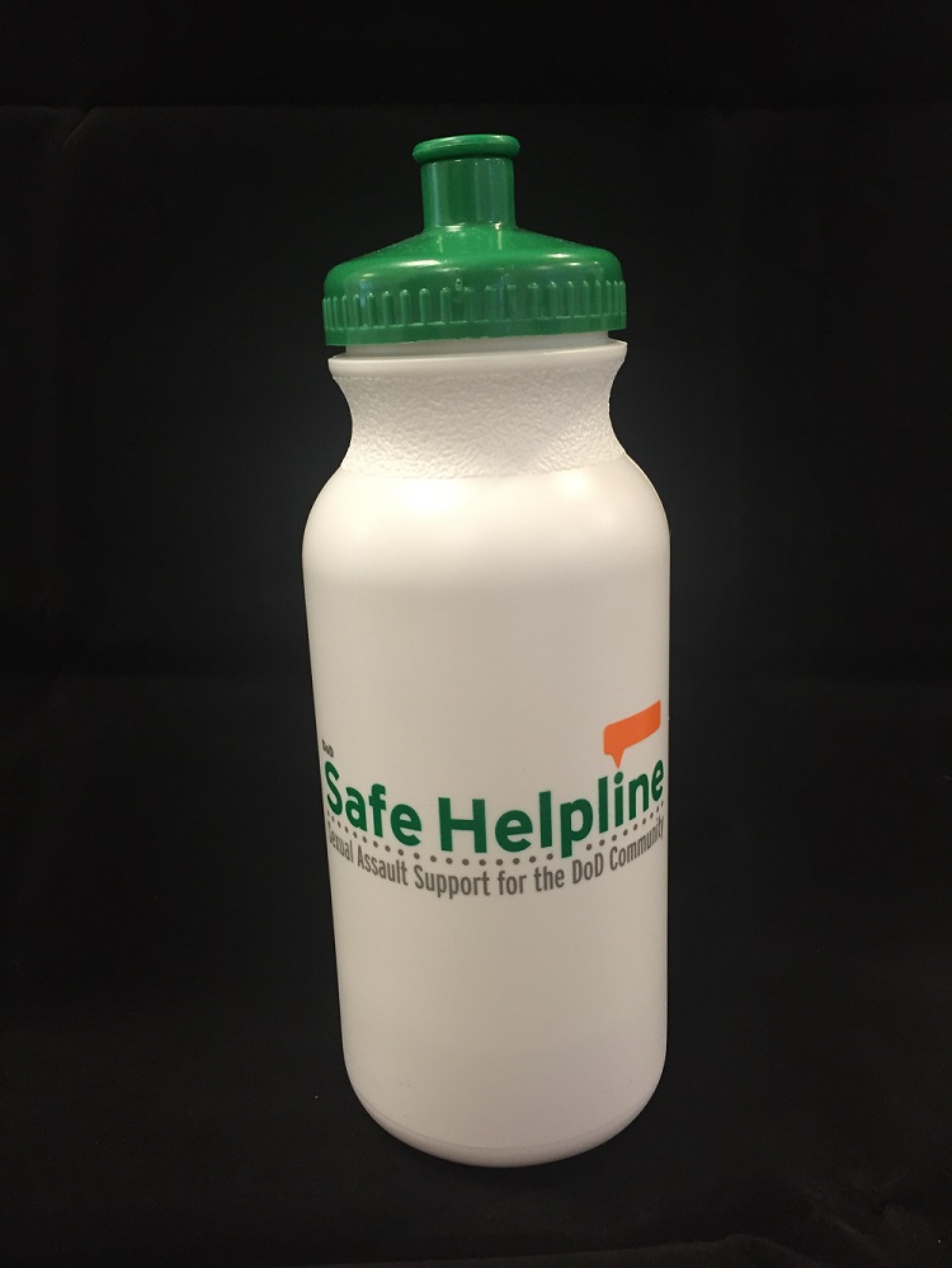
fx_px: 1063
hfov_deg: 48.3
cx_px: 476
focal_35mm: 29
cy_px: 634
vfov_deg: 61.6
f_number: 2.2
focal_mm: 4.15
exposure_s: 1/30
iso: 125
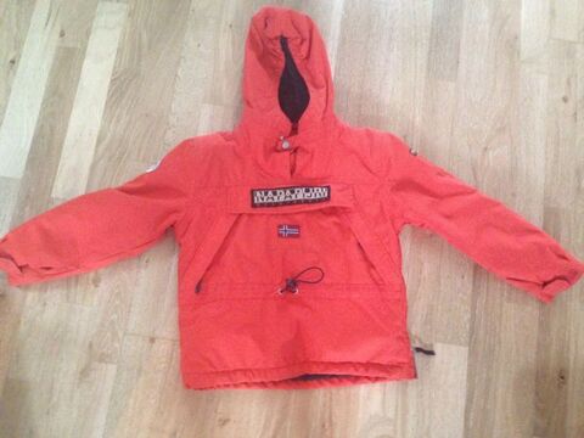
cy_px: 219
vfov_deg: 42.9
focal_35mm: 33
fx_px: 557
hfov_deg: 55.4
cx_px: 292
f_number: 2.4
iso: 500
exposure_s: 1/15
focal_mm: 4.12
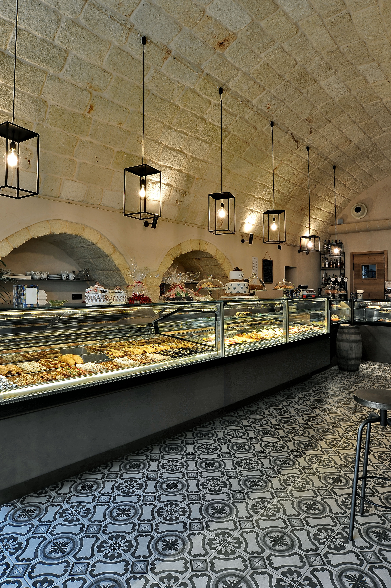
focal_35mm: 21
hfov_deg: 59.4
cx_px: 196
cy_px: 294
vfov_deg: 81.2
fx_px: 343
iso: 200
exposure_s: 1/3
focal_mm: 21
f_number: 16
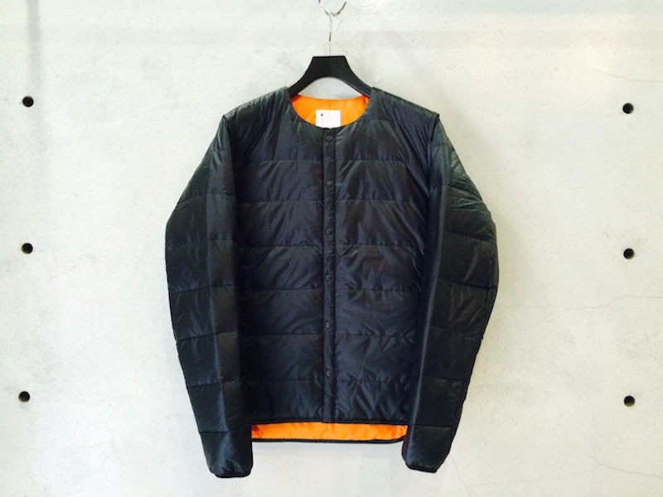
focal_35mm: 29
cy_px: 248
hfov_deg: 61.7
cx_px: 332
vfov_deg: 48.2
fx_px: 555
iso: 250
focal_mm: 4.15
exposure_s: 1/30
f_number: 2.2
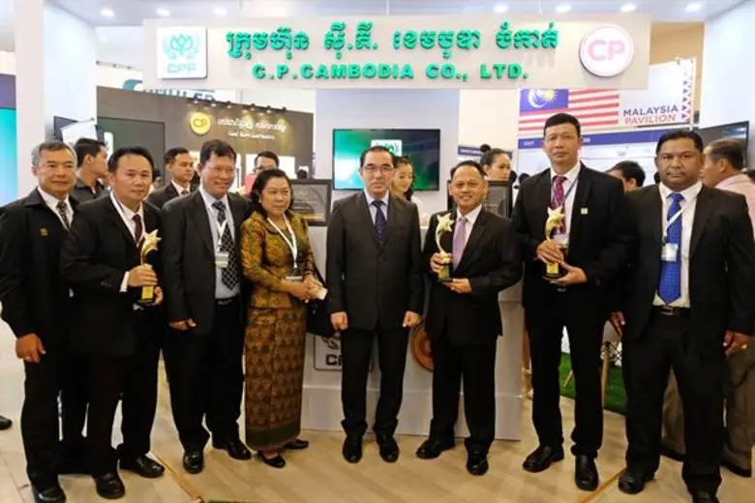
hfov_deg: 81.2
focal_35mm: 21
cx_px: 378
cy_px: 252
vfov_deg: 59.5
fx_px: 440
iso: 500
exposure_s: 1/20
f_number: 2.8
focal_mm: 14
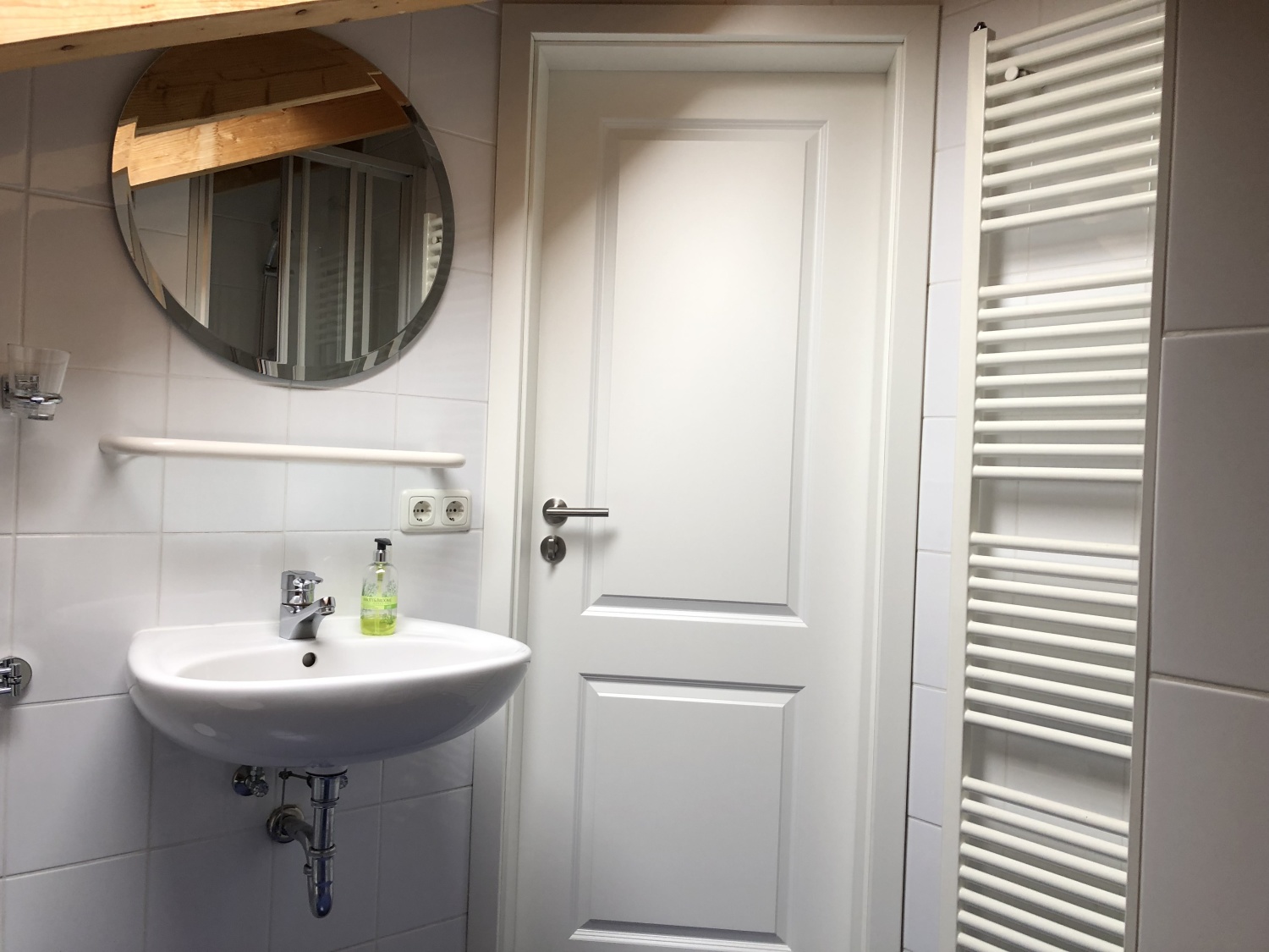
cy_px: 476
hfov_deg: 63.4
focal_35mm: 28
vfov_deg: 49.7
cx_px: 634
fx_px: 1026
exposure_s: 1/50
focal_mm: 3.99
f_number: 1.8
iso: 25
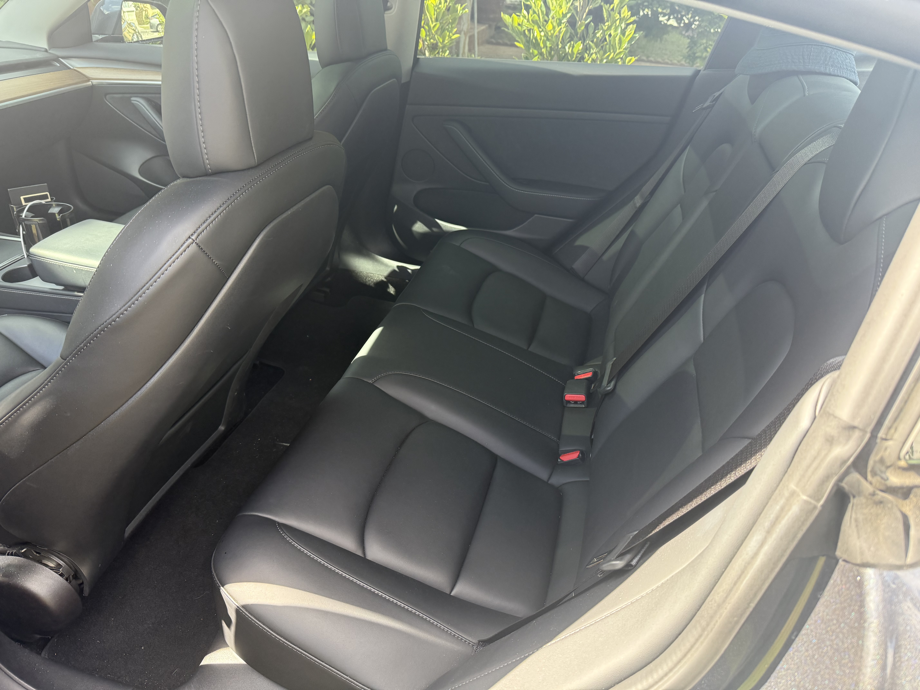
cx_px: 460
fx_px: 638
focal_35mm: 24
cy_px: 345
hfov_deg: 71.6
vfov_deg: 56.8
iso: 160
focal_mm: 6.76
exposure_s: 1/243
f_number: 1.78
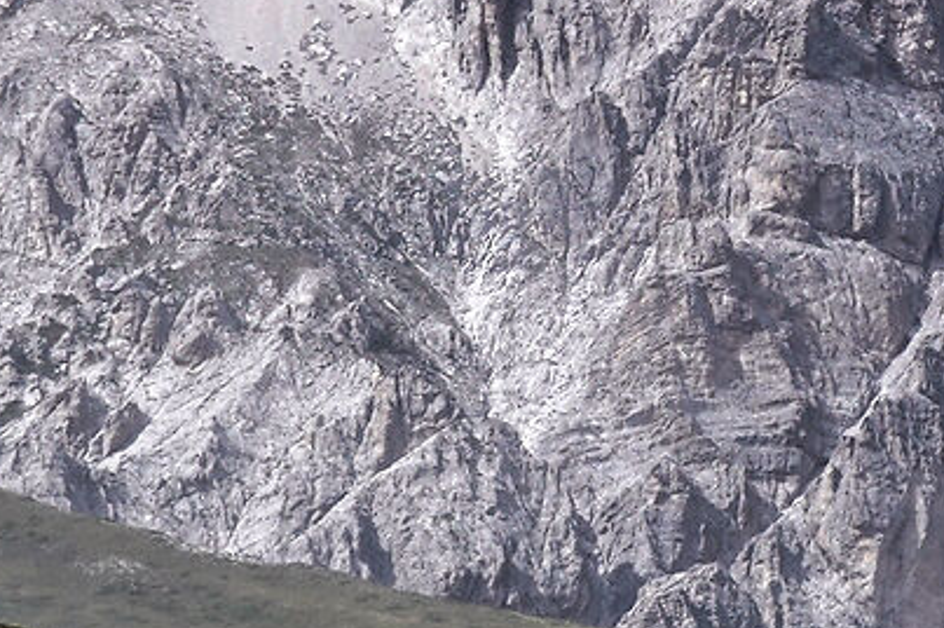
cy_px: 736
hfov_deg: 3.3
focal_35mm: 626
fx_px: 16401
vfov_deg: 2.2
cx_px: 1876
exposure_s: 1/400
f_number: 8
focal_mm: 70
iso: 50
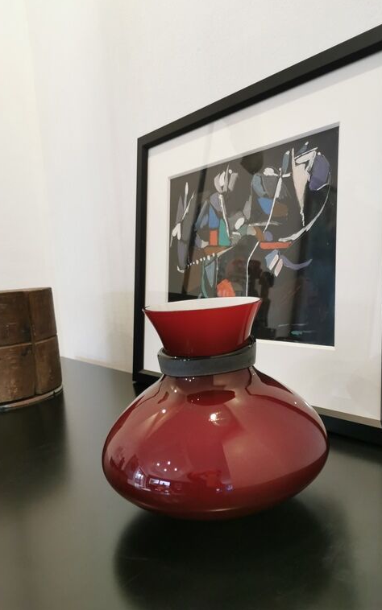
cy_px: 304
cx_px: 210
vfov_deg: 64.6
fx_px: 483
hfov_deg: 43.1
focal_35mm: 29
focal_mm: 5.58
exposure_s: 1/50
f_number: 1.8
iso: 200
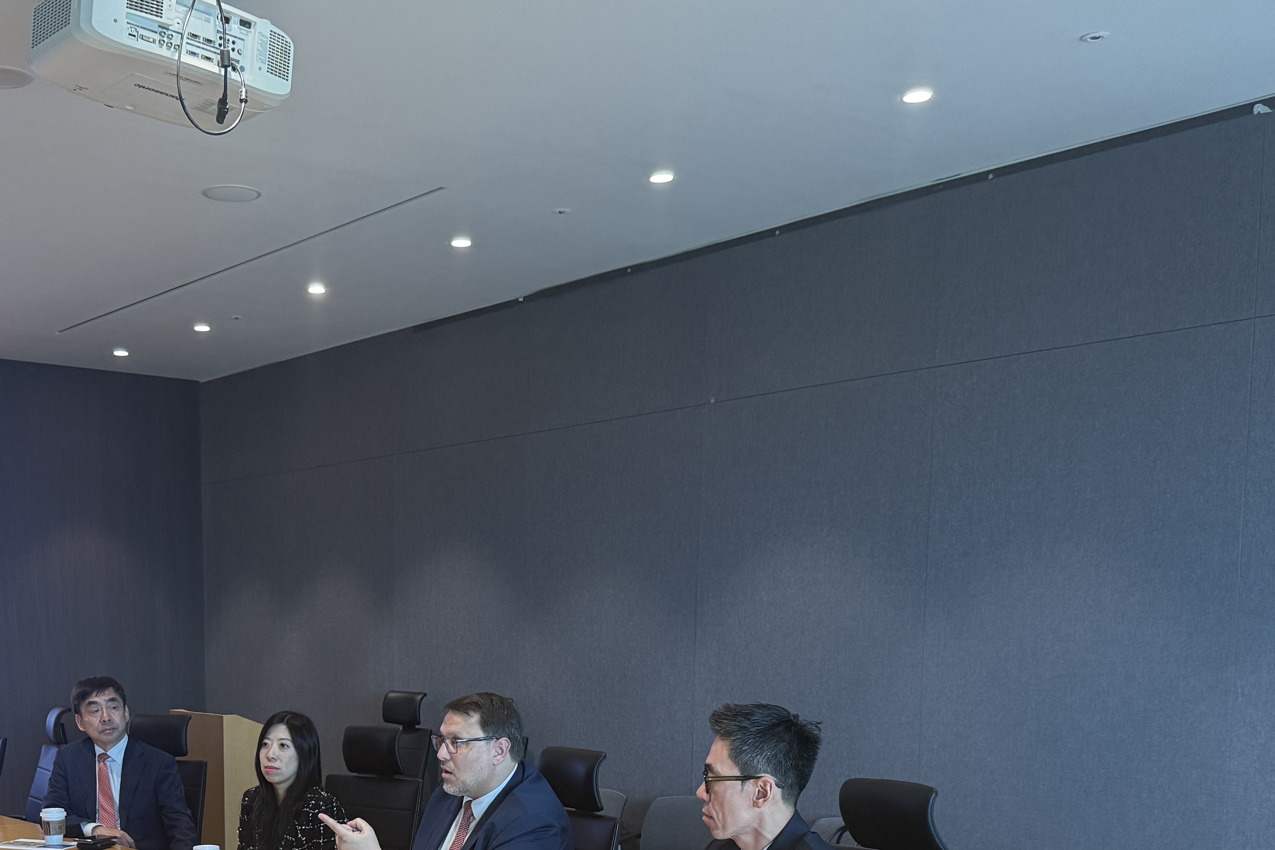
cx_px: 369
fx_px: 1558
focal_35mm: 44
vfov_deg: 29.1
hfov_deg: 43.5
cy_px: 793
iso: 200
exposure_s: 1/120
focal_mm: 6.76
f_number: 1.78
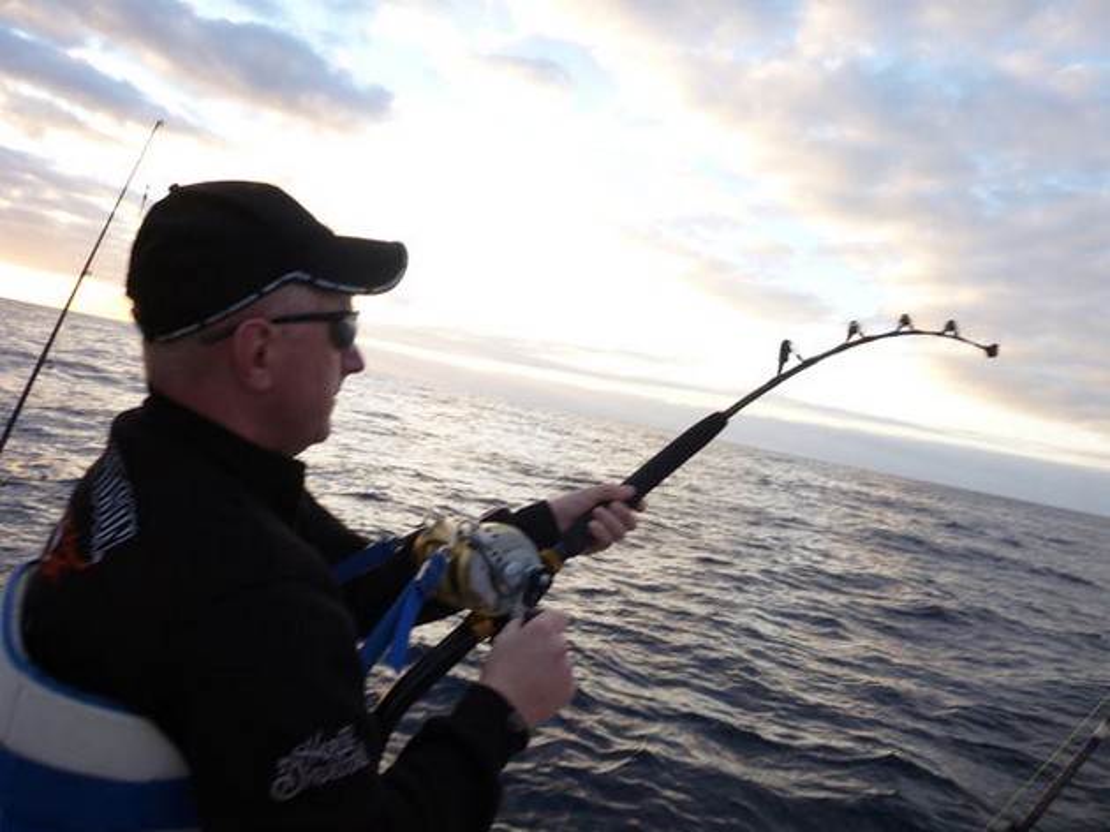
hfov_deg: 63.5
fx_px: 898
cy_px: 416
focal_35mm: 28
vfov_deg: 49.7
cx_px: 555
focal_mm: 4.9
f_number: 3.3
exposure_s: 1/100
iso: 100
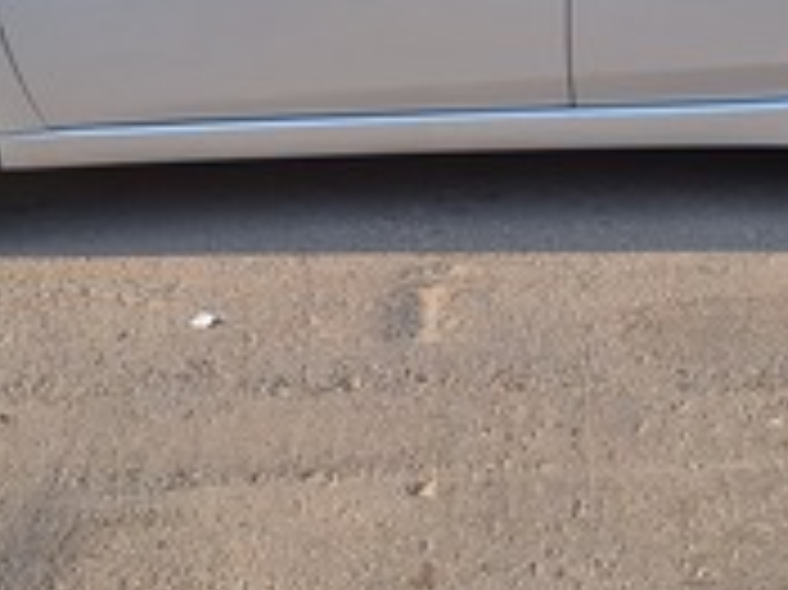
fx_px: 1365
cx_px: 511
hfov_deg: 32.0
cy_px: 16
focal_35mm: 60
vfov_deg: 23.5
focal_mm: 5.54
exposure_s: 1/584
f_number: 1.8
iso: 40
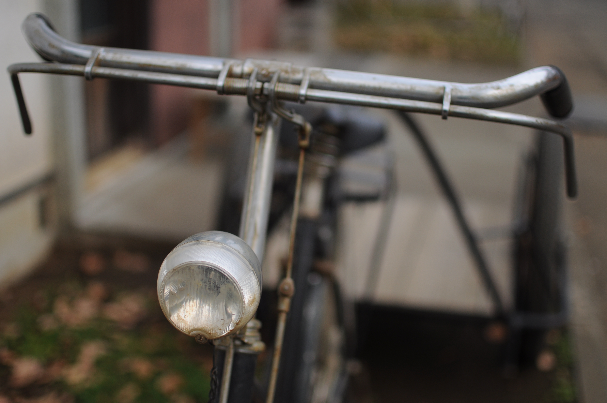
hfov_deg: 37.9
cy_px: 202
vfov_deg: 25.7
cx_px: 304
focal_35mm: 52
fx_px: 884
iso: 200
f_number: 1.8
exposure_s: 1/640
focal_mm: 35
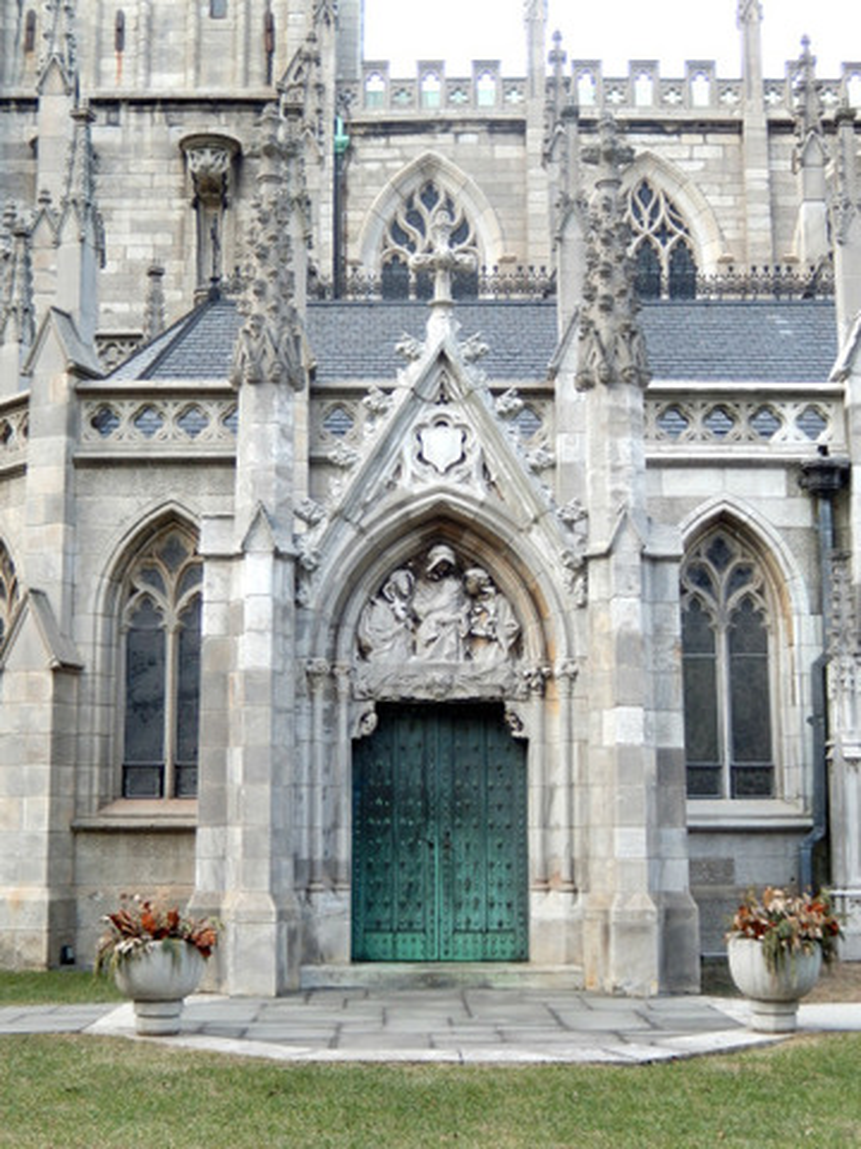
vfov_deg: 37.5
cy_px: 574
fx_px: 1691
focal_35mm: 51
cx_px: 430
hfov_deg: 28.6
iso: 125
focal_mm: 9.2
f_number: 4.5
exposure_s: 1/60
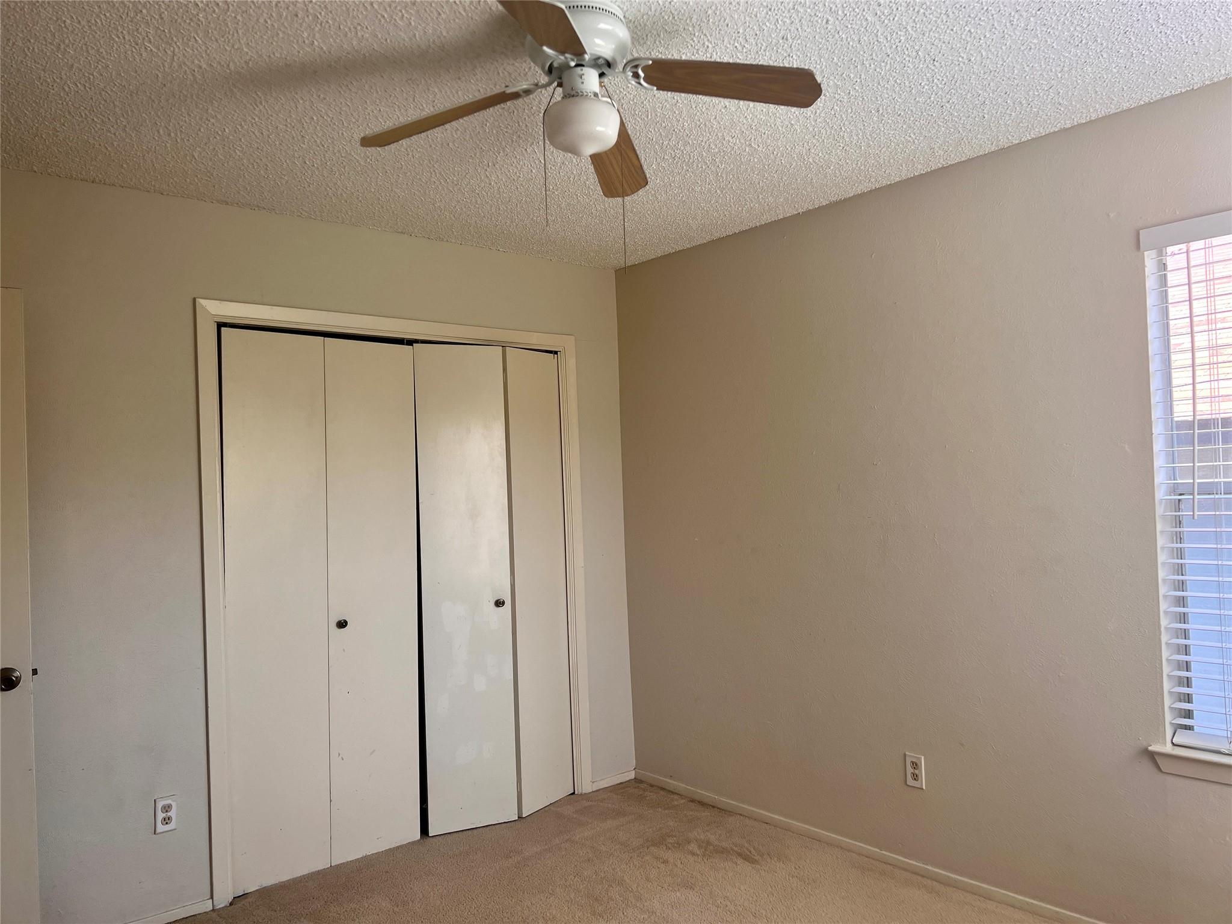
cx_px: 616
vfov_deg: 53.1
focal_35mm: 26
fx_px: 925
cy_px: 462
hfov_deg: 67.3
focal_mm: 5.7
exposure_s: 1/150
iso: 32
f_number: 1.5
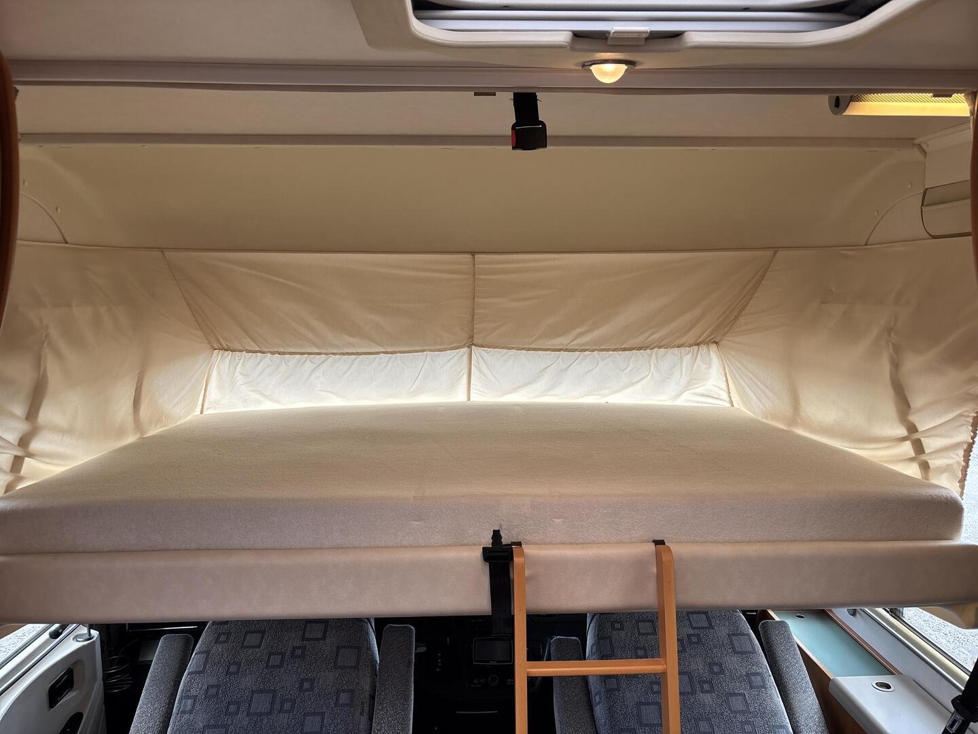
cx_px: 489
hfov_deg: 67.3
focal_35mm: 26
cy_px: 367
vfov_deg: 53.1
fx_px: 735
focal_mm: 5.96
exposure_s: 1/121
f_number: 1.6
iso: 80
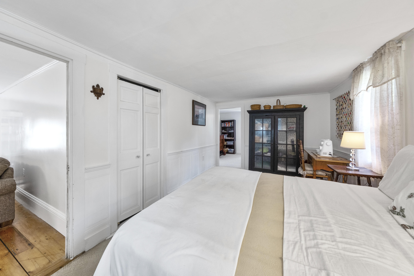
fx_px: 138
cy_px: 138
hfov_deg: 112.6
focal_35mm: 12
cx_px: 207
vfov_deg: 90.0
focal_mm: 8
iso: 400
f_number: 8
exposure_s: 1/8
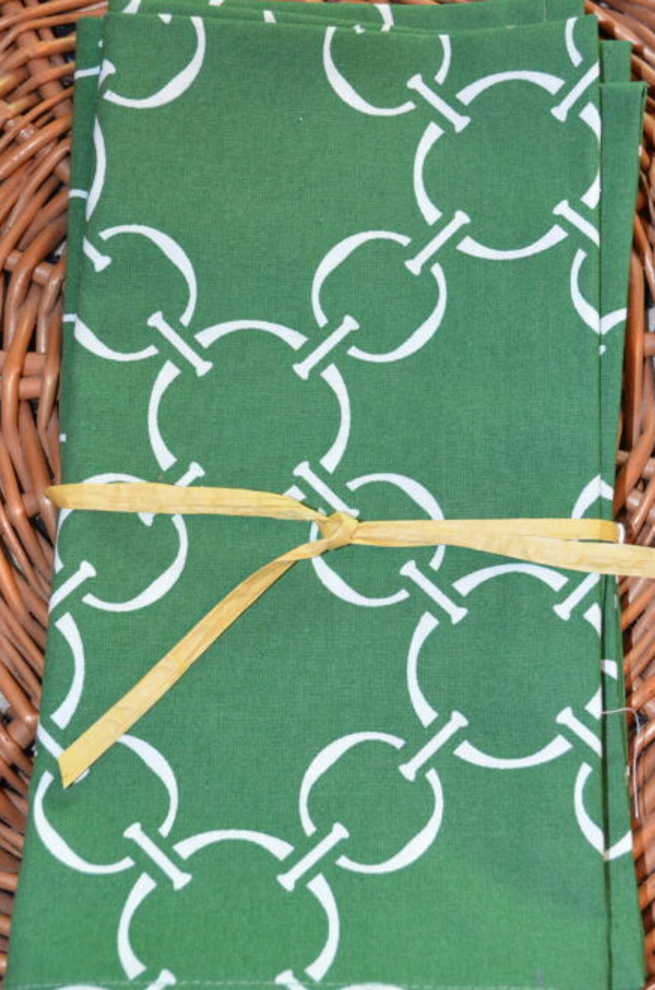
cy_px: 521
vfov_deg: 30.6
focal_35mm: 66
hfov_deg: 20.5
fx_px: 1811
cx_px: 344
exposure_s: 1/60
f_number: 4.8
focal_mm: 32
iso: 2200
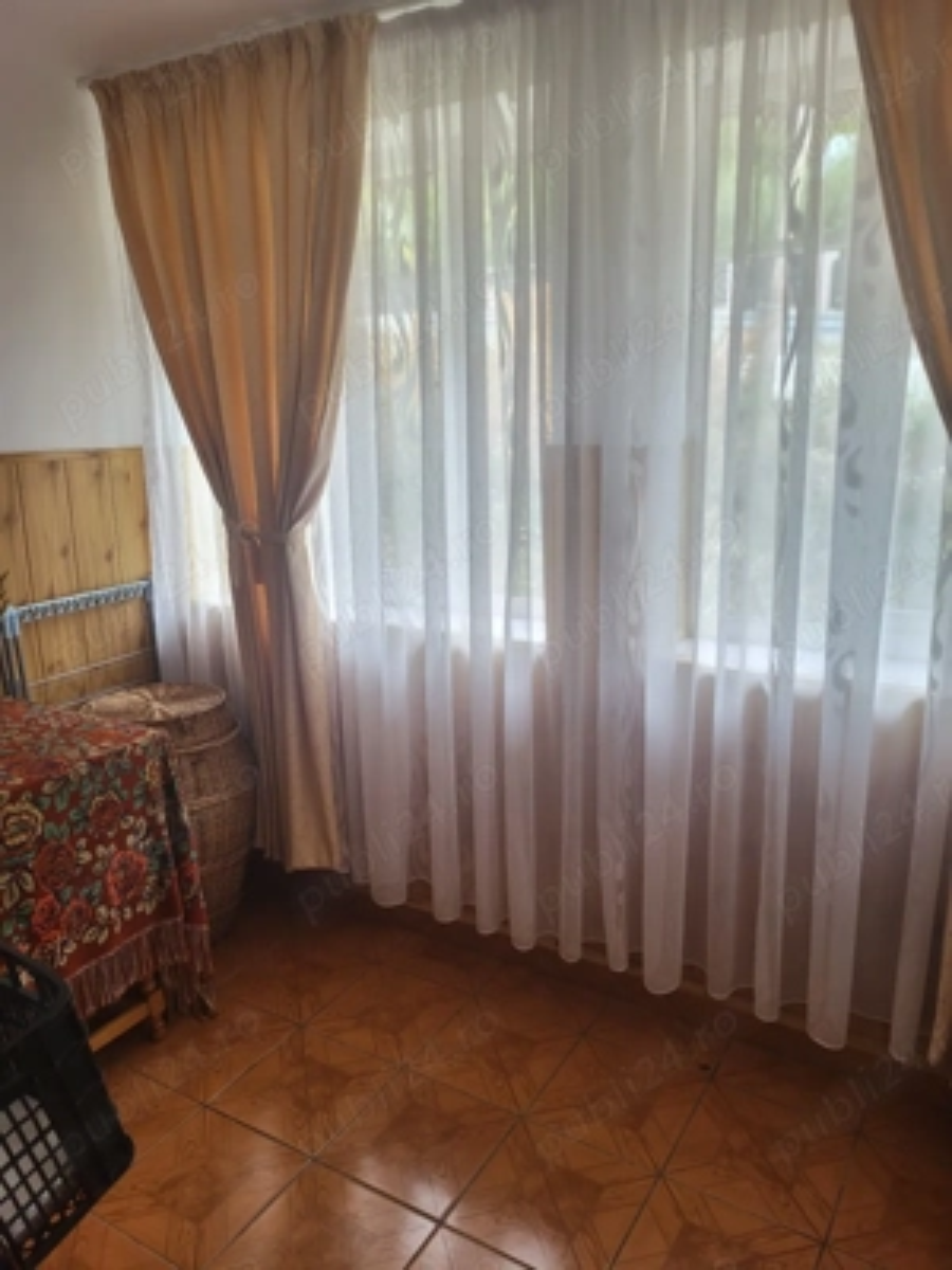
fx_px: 953
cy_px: 635
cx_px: 476
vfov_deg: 67.3
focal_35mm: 26
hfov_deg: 53.1
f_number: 1.8
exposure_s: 1/101
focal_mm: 5.4
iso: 80
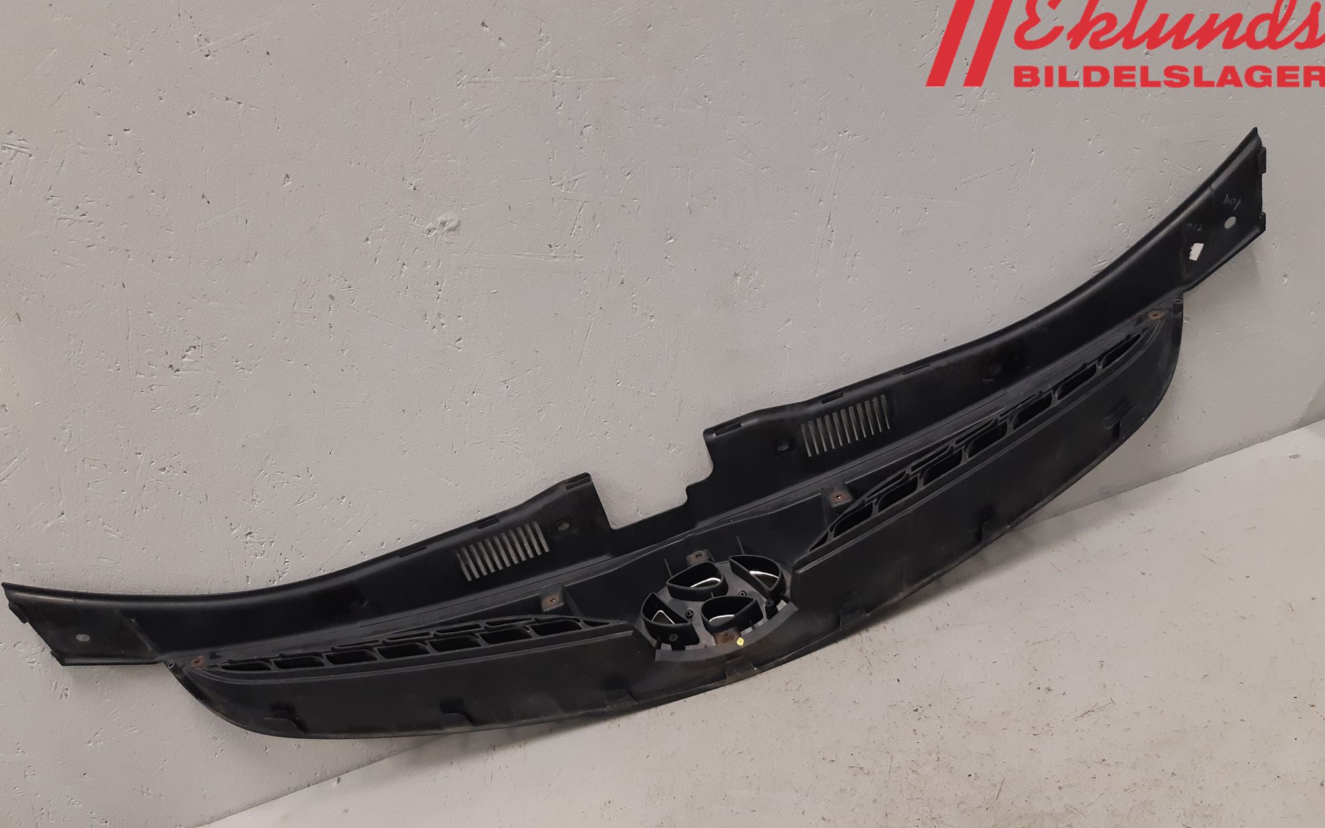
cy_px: 480
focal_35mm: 28
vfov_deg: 44.4
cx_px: 656
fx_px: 1011
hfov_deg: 66.5
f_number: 1.7
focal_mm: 3.93
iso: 160
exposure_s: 1/50
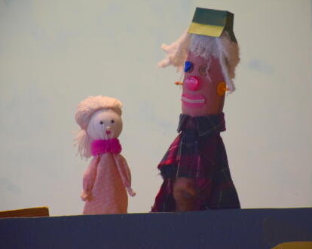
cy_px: 124
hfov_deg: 8.1
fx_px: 2197
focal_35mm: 238
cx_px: 182
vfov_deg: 6.5
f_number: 5.6
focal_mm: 140
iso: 2500
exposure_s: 1/250
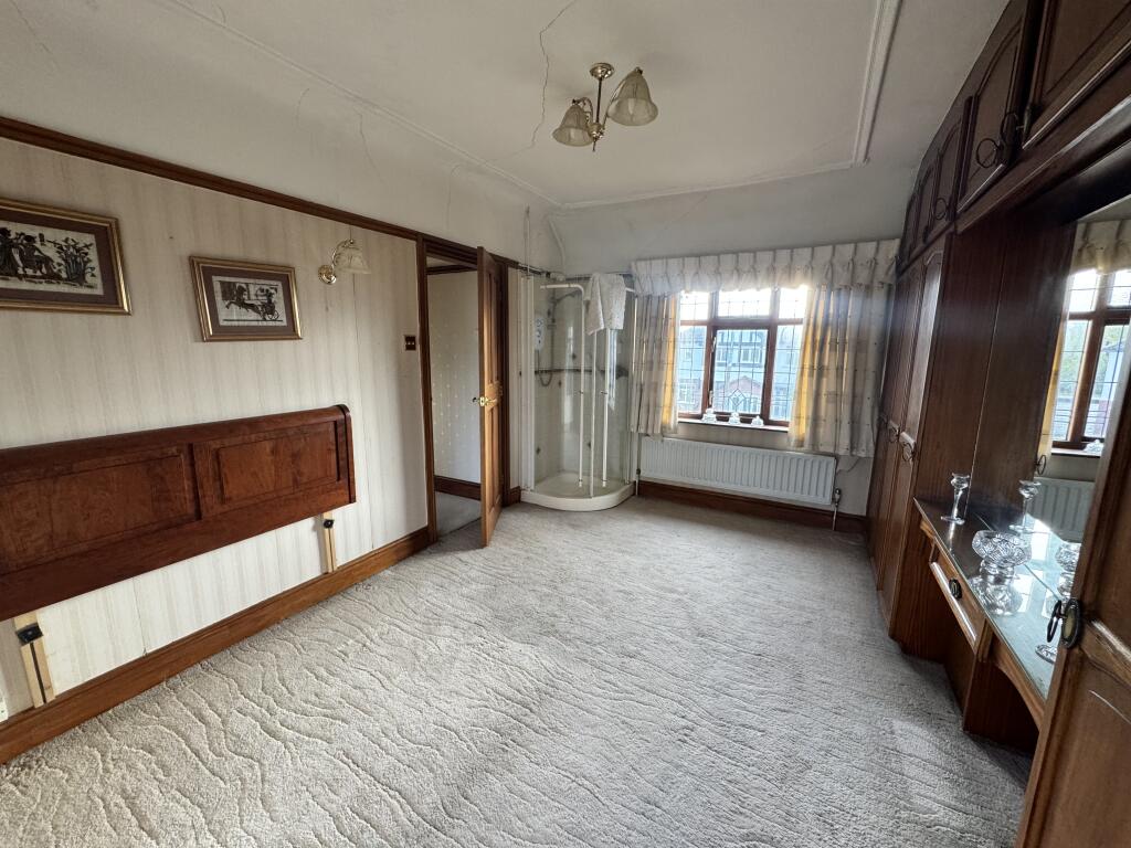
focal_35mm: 14
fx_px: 457
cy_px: 424
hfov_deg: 102.1
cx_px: 566
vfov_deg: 85.7
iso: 250
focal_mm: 2.22
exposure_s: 1/99
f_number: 2.2
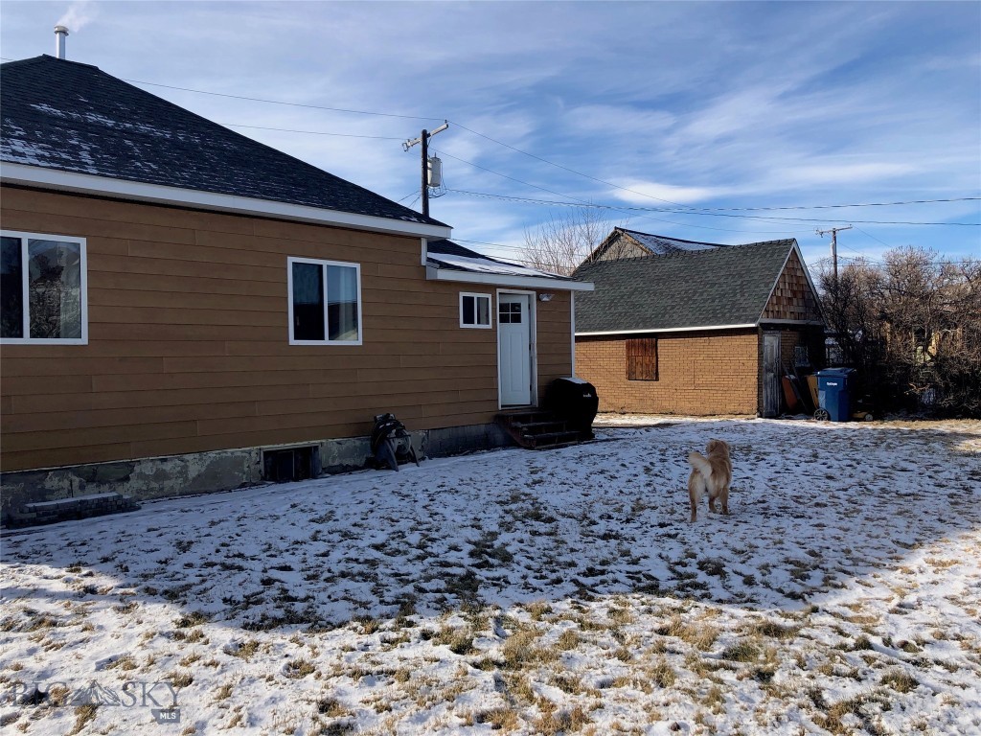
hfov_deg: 63.4
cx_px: 490
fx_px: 794
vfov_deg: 49.7
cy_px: 368
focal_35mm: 28
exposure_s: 1/1600
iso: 20
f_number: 1.8
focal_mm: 3.99
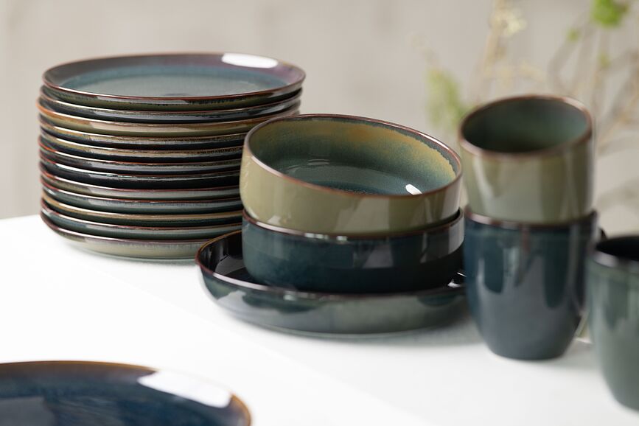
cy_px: 213
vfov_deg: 13.0
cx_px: 320
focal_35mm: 105
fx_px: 1864
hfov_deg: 19.5
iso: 160
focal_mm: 105
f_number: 3.2
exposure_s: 1/50
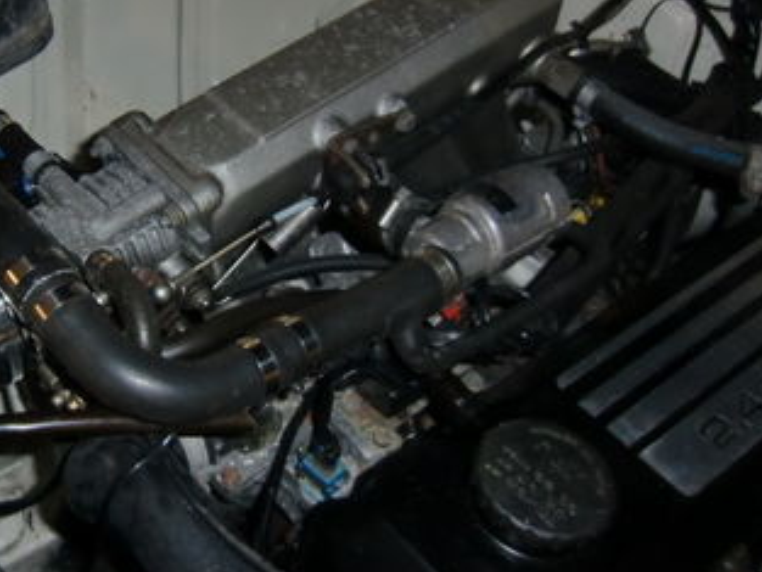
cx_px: 149
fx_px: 1079
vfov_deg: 29.6
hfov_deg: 37.5
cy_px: 212
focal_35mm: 49
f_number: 3.2
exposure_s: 1/20
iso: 125
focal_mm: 4.3
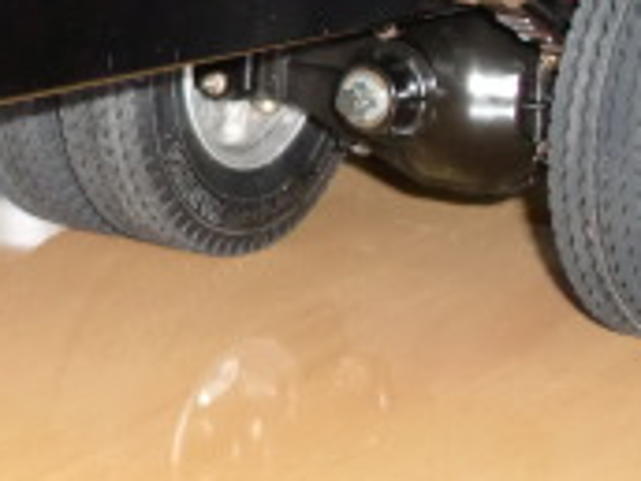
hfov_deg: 8.5
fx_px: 4203
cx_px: -320
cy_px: 97
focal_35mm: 227
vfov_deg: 6.5
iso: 250
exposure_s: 1/60
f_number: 3.8
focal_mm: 10.8
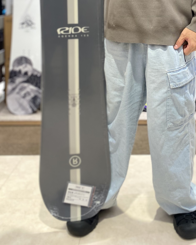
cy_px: 12
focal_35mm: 50
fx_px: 363
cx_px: 144
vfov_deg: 34.6
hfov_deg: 29.8
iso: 80
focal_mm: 4.25
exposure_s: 1/120
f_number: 1.8
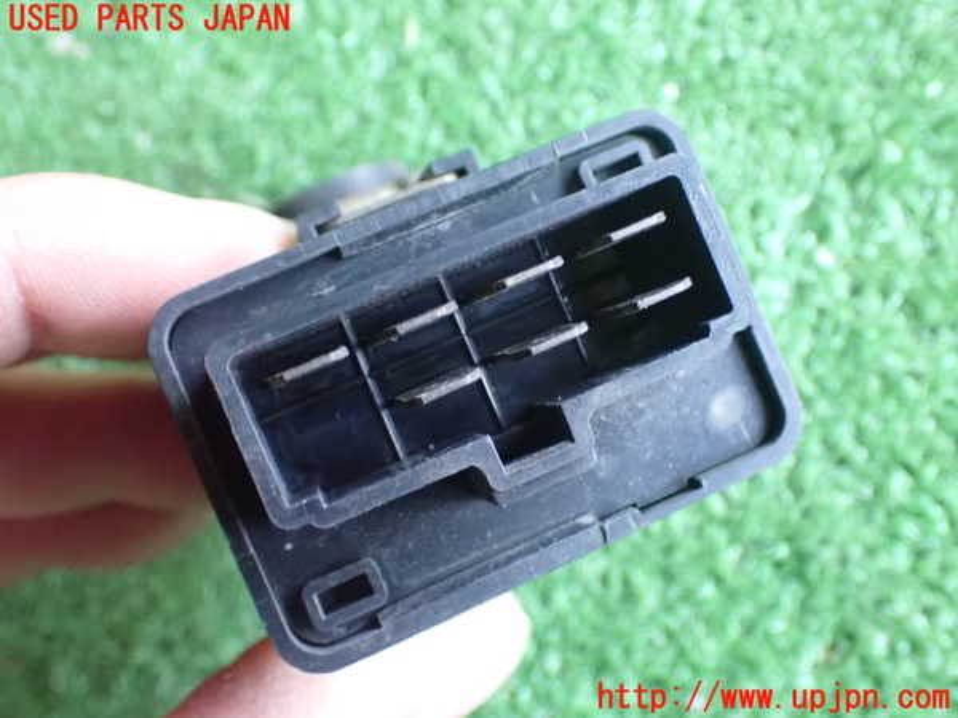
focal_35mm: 41
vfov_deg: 35.1
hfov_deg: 45.8
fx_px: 1135
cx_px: 479
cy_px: 359
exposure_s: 1/40
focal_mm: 7.31
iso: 1250
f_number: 2.8
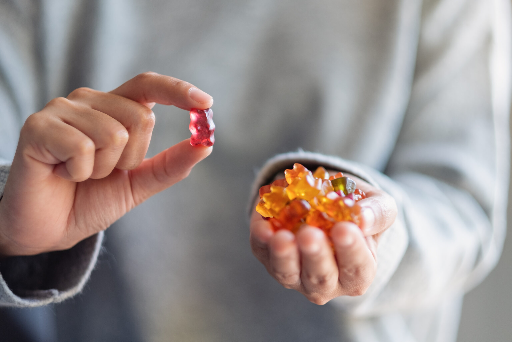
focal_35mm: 84
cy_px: 171
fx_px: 1195
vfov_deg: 16.3
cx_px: 256
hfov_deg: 24.2
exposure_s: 1/800
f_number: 1.2
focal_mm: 56
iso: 200
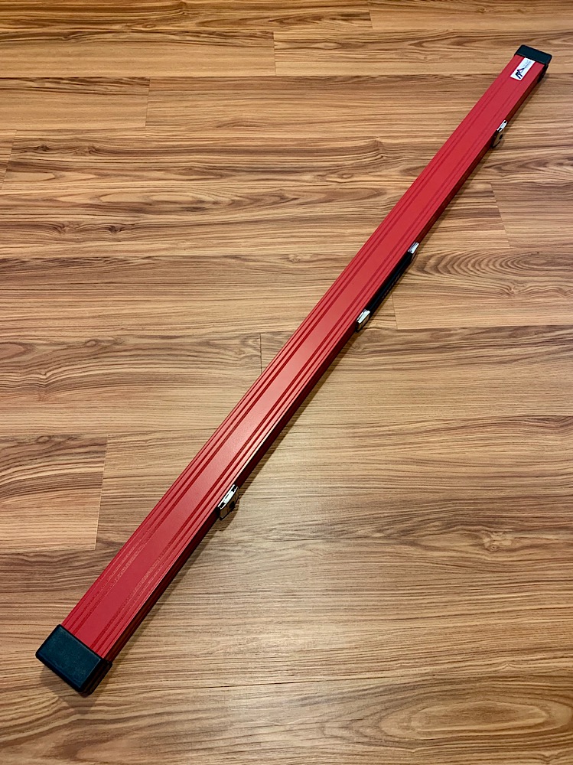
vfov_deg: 67.3
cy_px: 382
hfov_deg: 53.0
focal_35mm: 26
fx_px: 574
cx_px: 286
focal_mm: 4.25
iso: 250
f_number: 1.8
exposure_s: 1/60
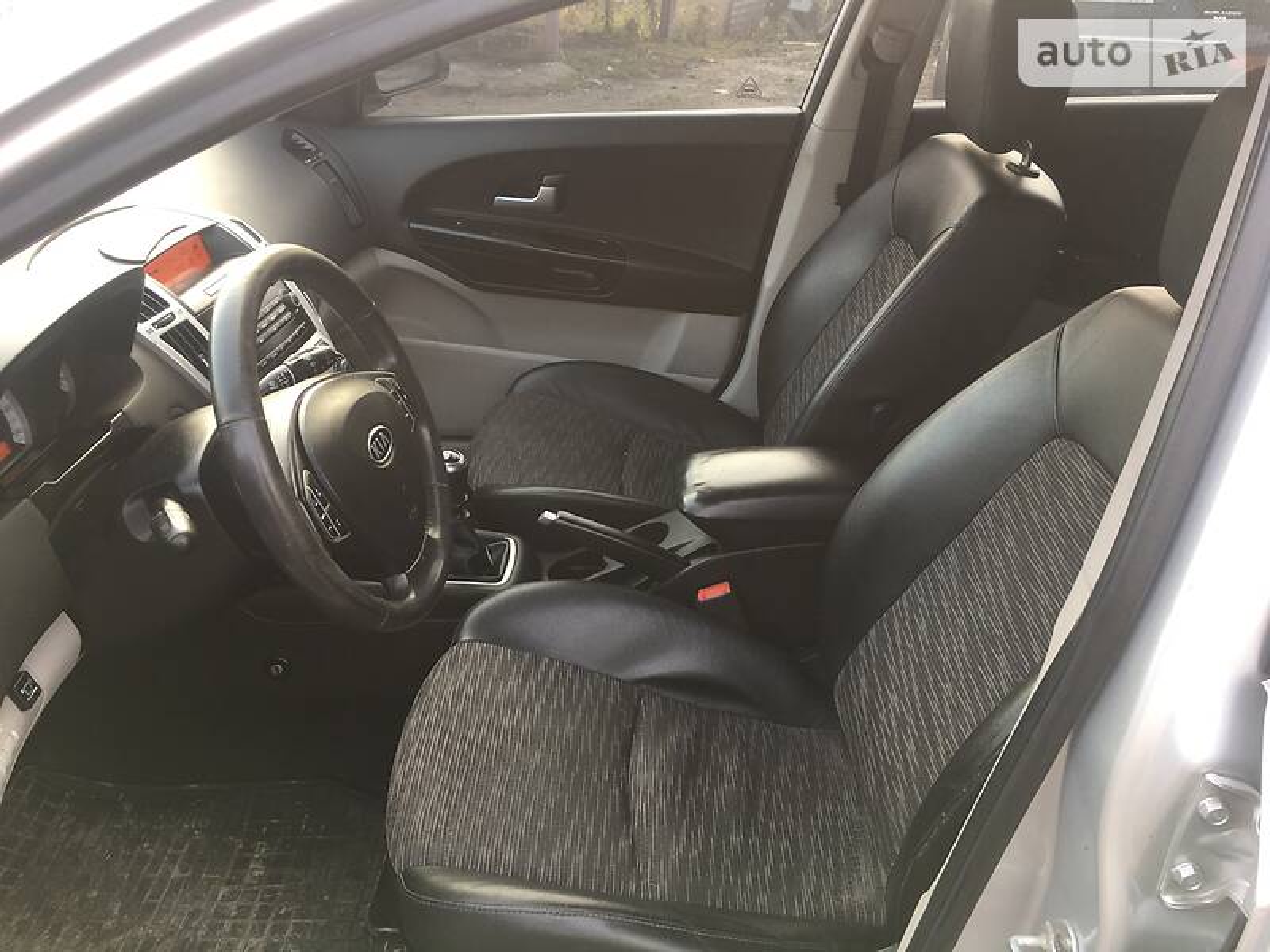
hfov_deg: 61.7
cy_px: 476
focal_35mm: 29
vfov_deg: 48.2
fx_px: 1064
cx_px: 635
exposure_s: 1/50
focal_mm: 4.2
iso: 25
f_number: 2.2
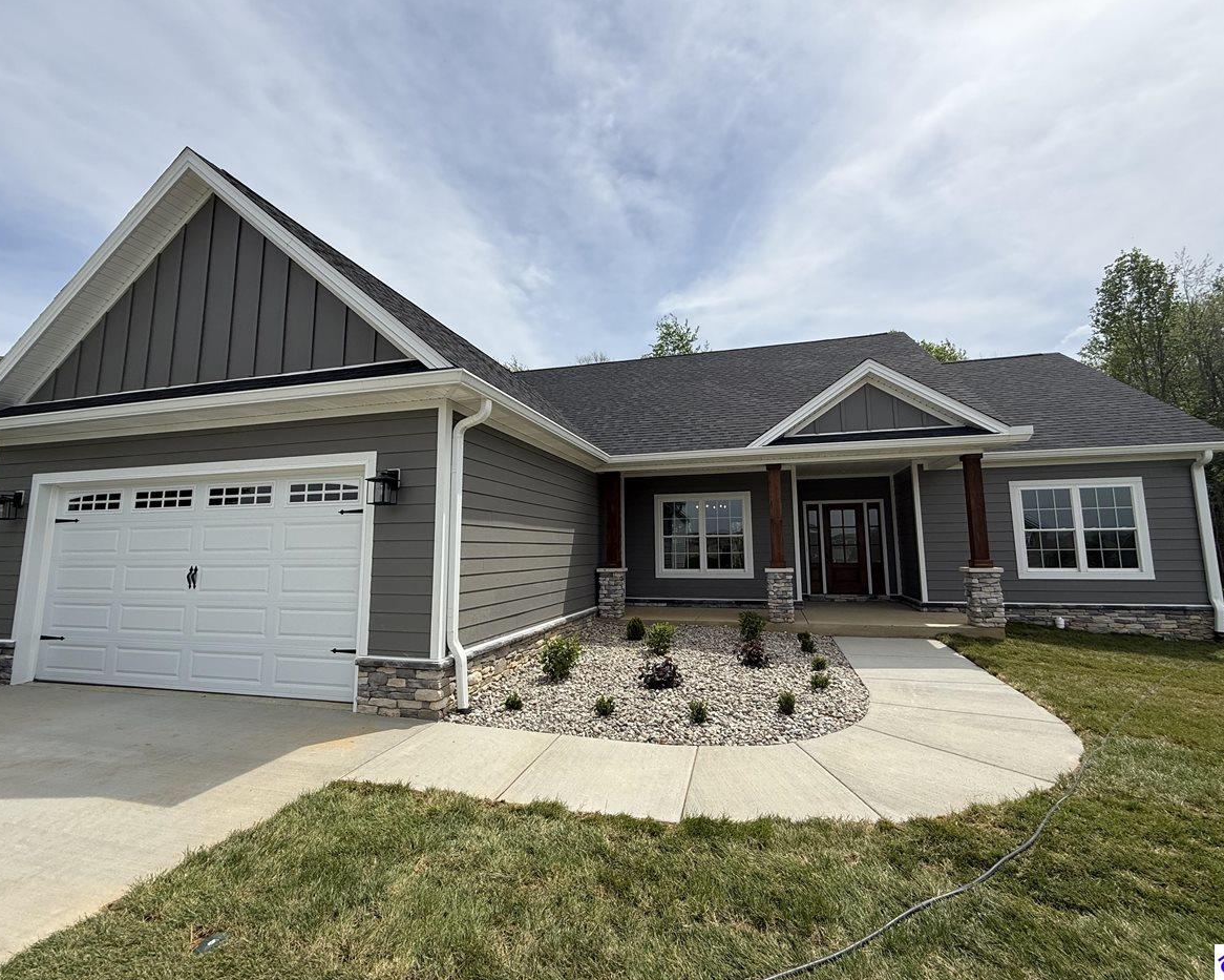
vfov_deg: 84.0
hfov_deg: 96.8
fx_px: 543
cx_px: 627
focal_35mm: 15
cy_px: 482
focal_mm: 2.22
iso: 50
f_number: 2.2
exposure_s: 1/2611
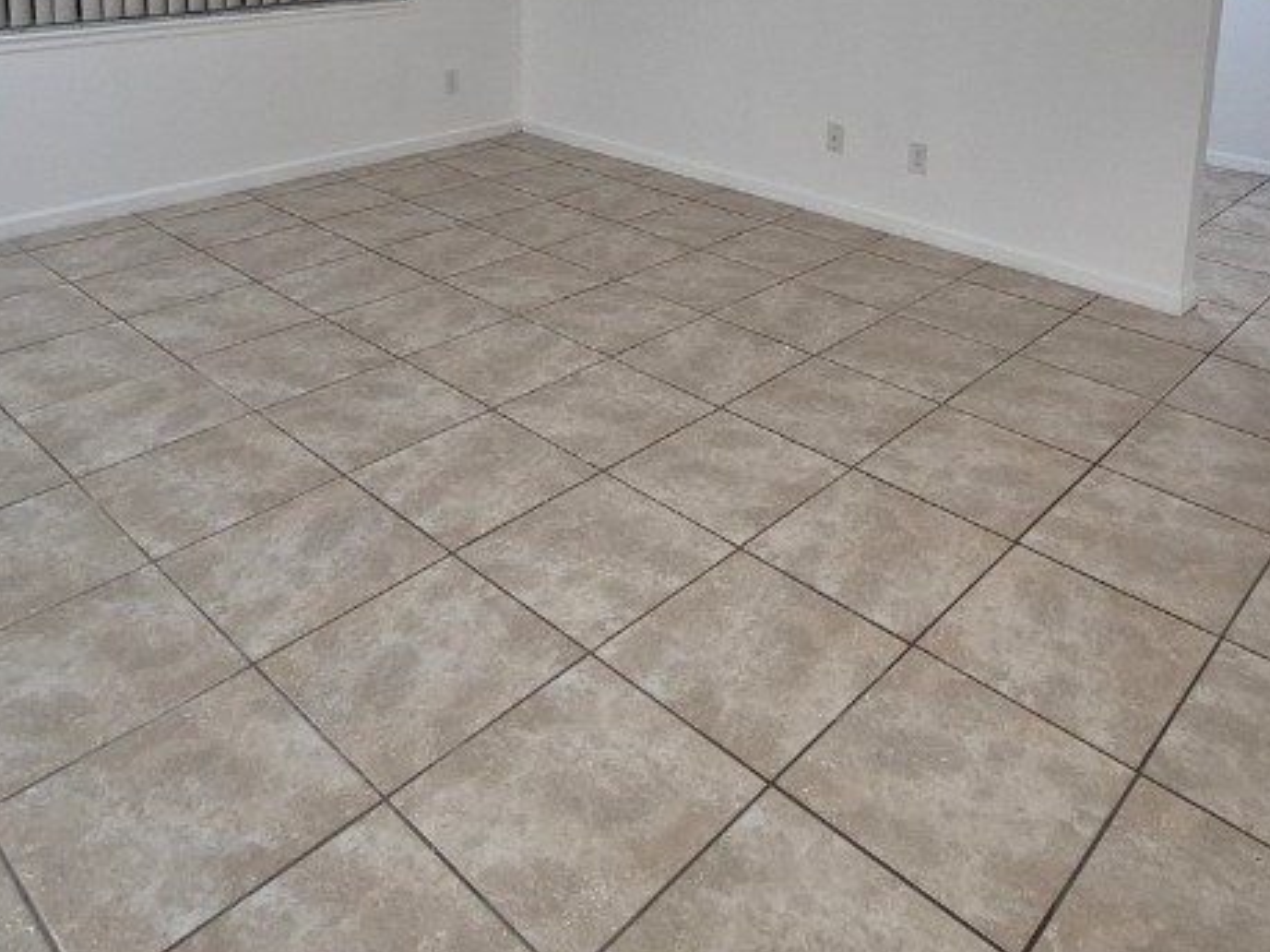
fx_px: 1064
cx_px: 730
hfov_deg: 61.4
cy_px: 47
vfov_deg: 42.9
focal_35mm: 29
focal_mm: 1.74
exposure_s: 1/60
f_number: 2.2
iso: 250
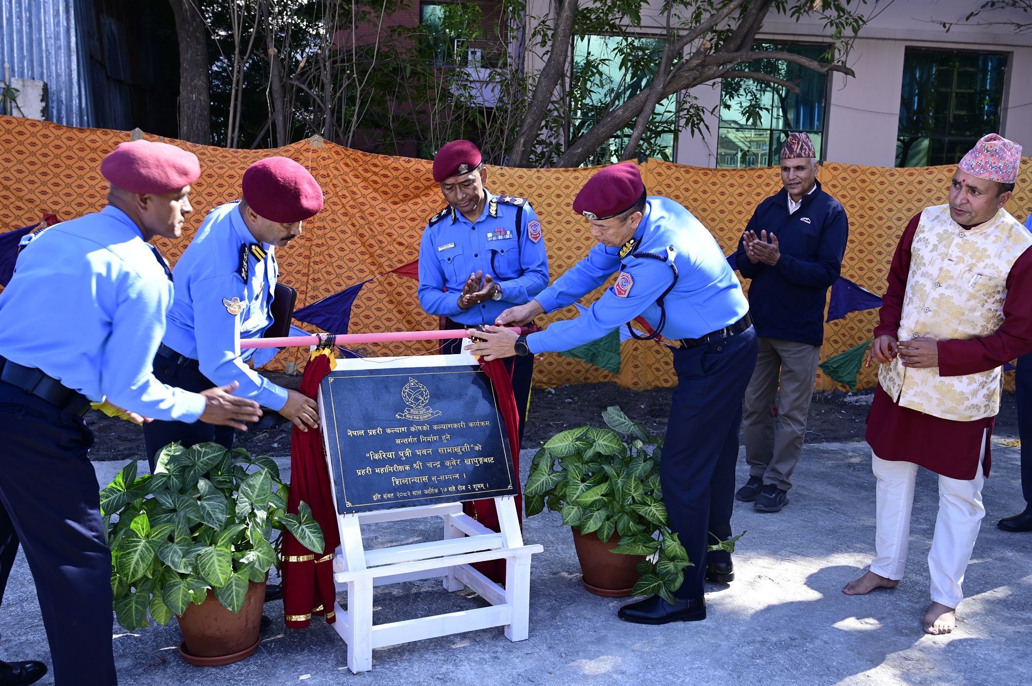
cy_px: 343
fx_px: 988
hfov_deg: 55.1
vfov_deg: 38.3
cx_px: 516
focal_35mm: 34
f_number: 5.6
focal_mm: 34.5
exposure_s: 1/160
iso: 200
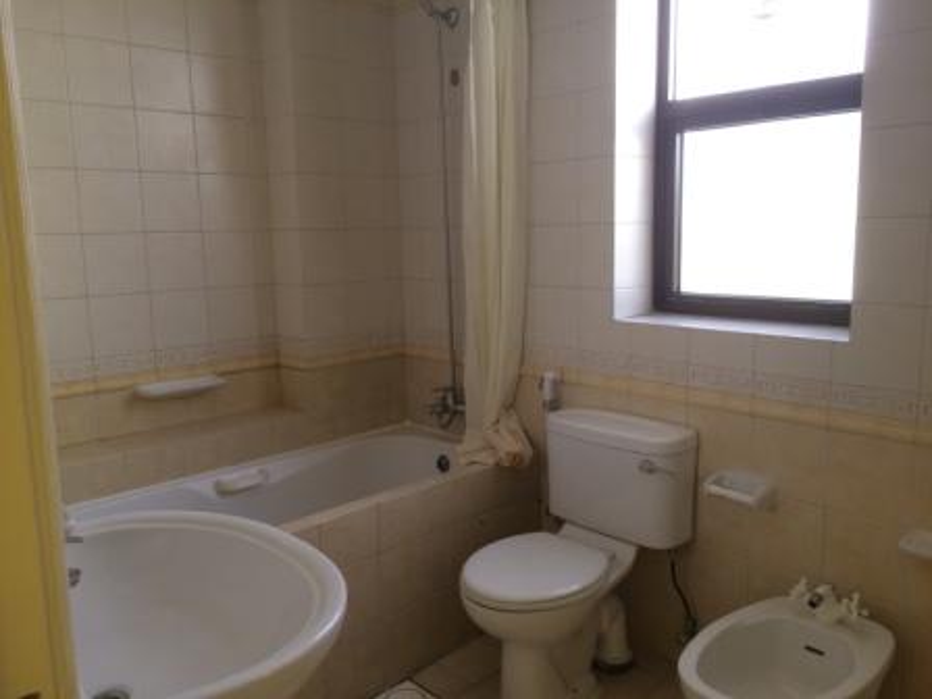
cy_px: 350
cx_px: 466
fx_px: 781
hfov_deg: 61.7
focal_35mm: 29
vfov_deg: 48.2
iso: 100
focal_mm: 4.15
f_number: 2.2
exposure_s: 1/33
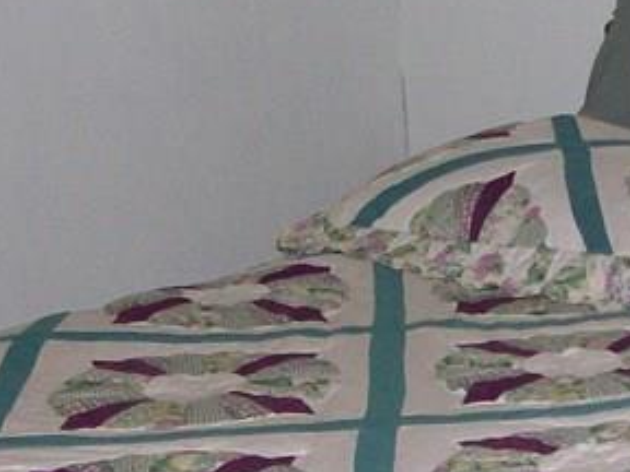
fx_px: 2330
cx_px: 551
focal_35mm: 128
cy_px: 215
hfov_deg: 15.2
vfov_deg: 11.6
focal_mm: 6
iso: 140
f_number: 2.7
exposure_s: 1/64
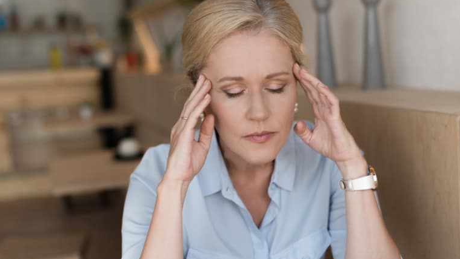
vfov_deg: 22.6
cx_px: 232
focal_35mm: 53
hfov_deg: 39.2
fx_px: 646
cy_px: 122
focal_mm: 50
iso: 100
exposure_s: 1/400
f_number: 2.2
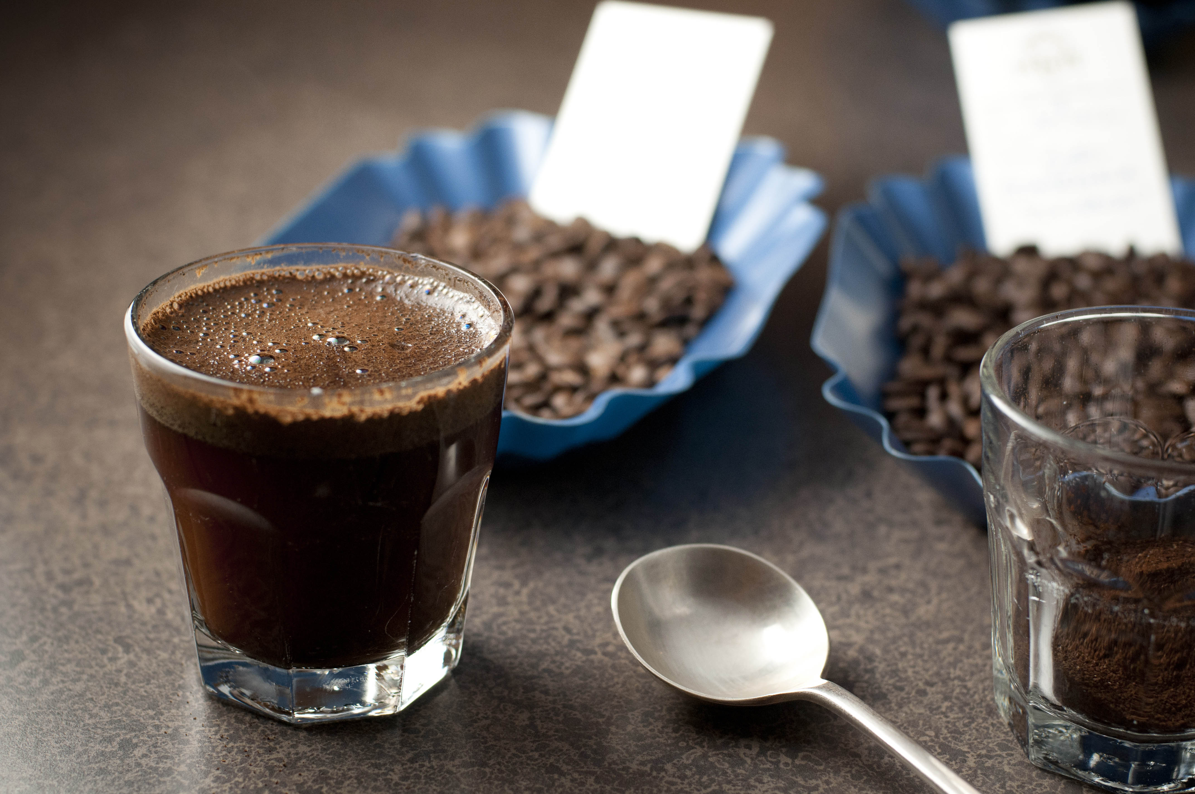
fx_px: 2487
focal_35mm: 75
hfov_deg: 27.0
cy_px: 397
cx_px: 598
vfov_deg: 18.1
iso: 400
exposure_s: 1/200
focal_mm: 50
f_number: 3.5
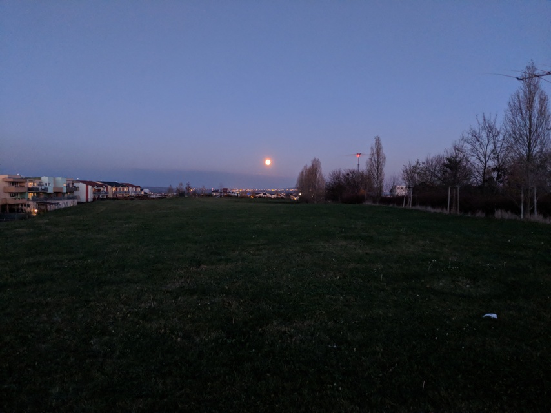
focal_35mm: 27
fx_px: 430
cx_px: 276
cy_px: 206
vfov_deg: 51.4
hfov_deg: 65.3
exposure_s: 1/16.7
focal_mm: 4.44
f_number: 1.8
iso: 468
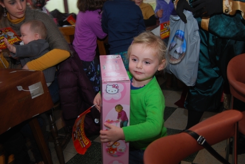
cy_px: 82
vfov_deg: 29.0
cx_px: 122
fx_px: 317
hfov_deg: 42.3
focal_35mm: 46
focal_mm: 31
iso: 200
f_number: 4.5
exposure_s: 1/60
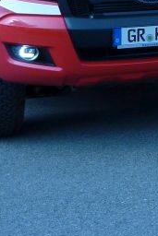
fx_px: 684
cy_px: -69
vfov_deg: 18.3
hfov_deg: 11.9
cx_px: 310
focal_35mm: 104
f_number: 4
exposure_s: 1/500
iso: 80
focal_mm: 4.1
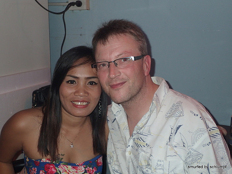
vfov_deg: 37.7
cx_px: 116
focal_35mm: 38
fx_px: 255
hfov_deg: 49.0
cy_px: 87
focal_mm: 6.86
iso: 200
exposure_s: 1/40
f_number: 2.7
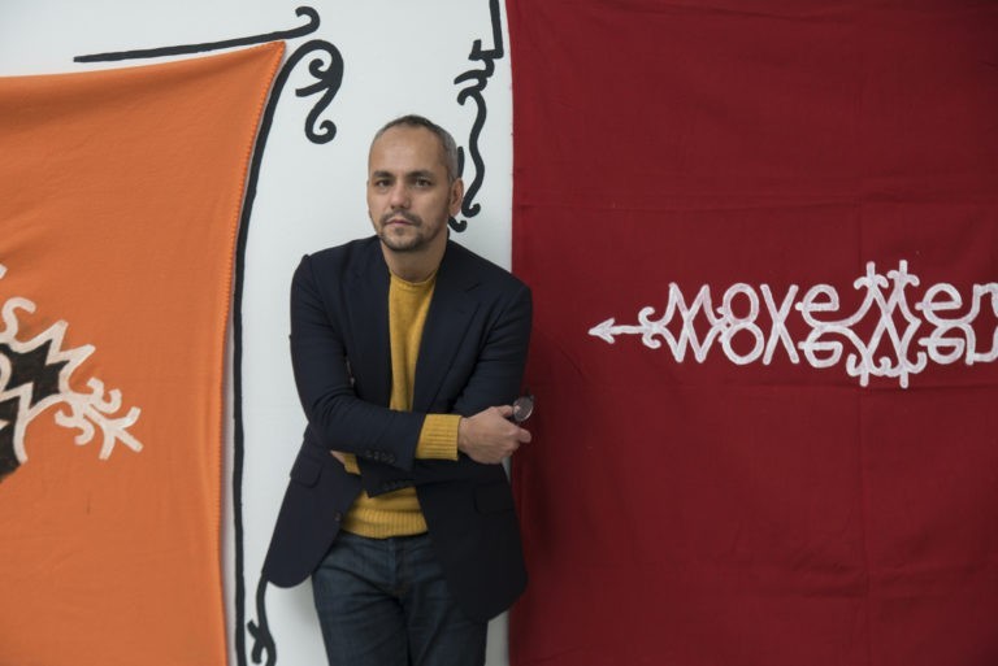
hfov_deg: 27.0
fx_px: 2080
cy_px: 333
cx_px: 499
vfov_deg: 18.2
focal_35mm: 75
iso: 500
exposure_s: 1/25
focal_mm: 75
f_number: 5.6
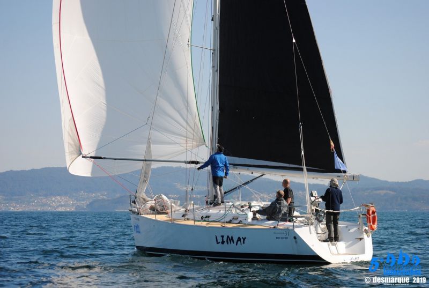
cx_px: 214
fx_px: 1218
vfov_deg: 13.5
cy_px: 144
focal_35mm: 102
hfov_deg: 20.0
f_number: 5.6
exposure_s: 1/500
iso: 100
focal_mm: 68
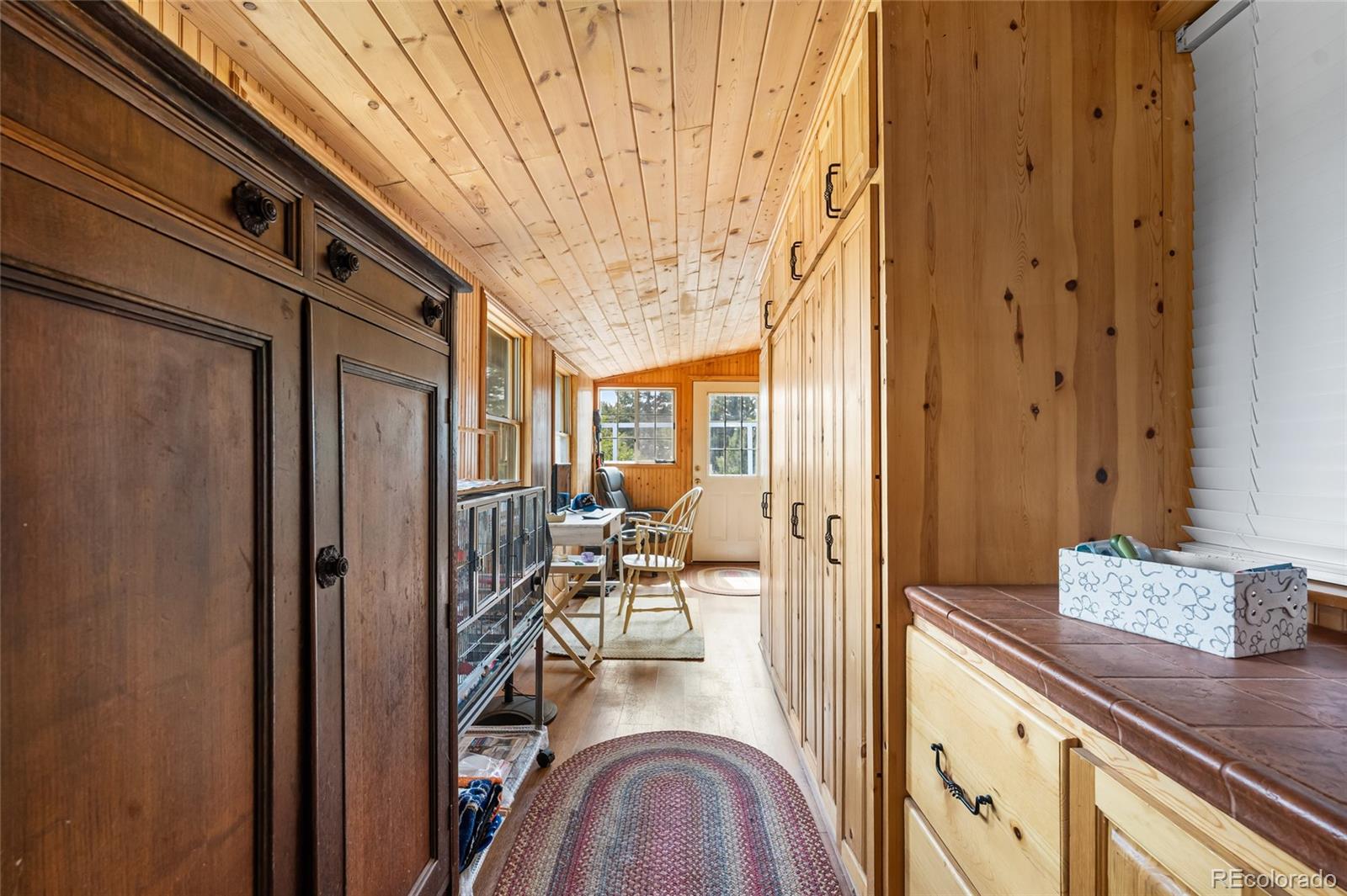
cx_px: 674
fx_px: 617
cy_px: 448
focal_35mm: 16
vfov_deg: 72.0
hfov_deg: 95.0
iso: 200
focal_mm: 16.5
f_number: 8
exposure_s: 1/5
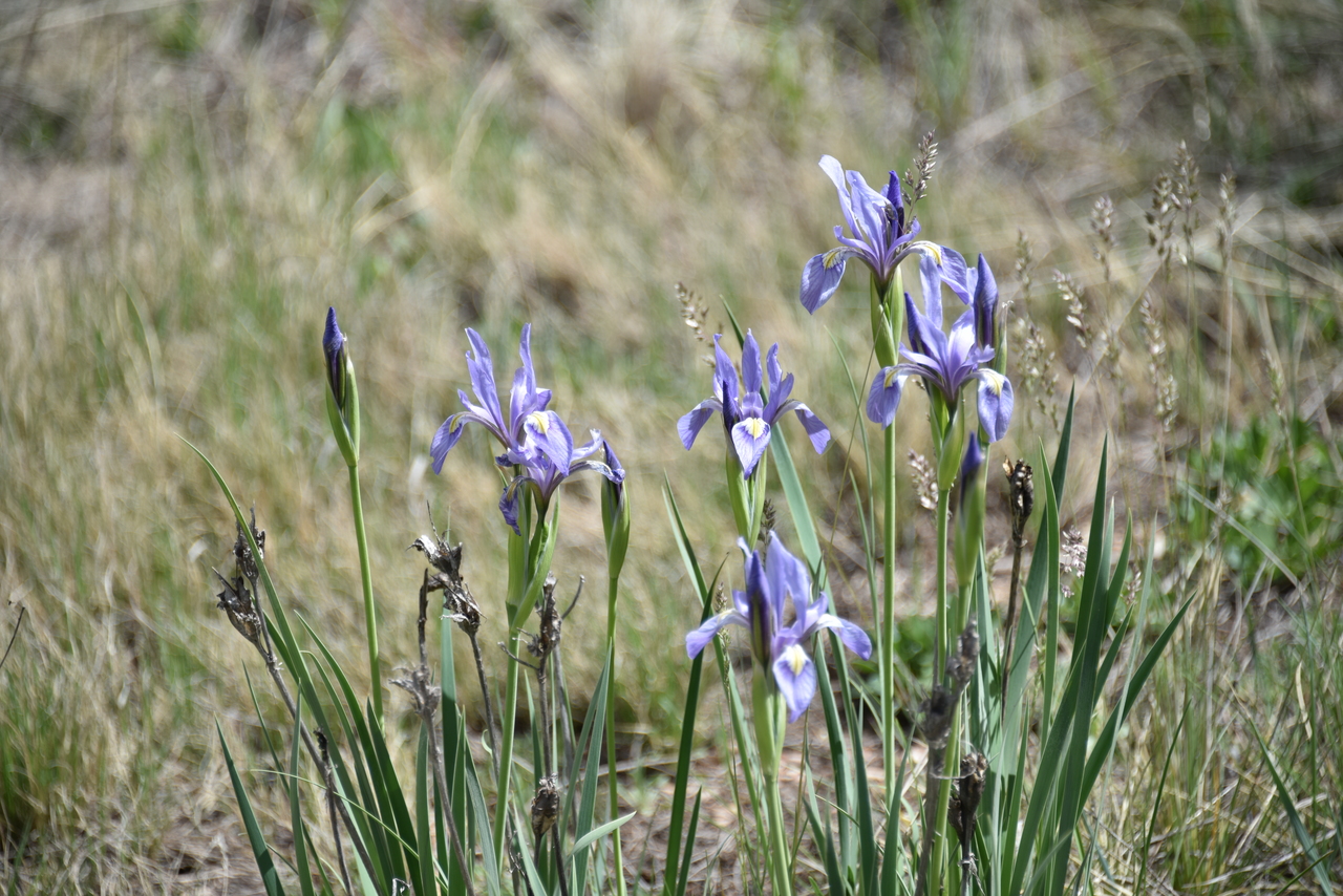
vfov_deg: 4.6
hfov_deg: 6.9
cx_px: 672
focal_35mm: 300
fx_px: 11193
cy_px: 448
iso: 160
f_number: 5.6
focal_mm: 300
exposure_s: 1/640
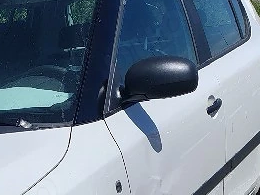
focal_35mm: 96
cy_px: 266
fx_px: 721
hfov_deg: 20.0
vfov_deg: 14.6
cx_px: 16
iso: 144
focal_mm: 4.71
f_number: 1.7
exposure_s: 1/3333
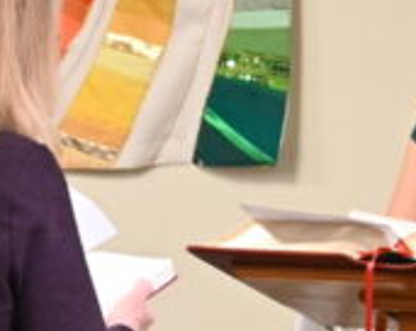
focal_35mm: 317
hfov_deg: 6.1
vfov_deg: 4.9
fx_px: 3894
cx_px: 353
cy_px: 134
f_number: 4.5
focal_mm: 50
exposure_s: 1/100
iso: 3200
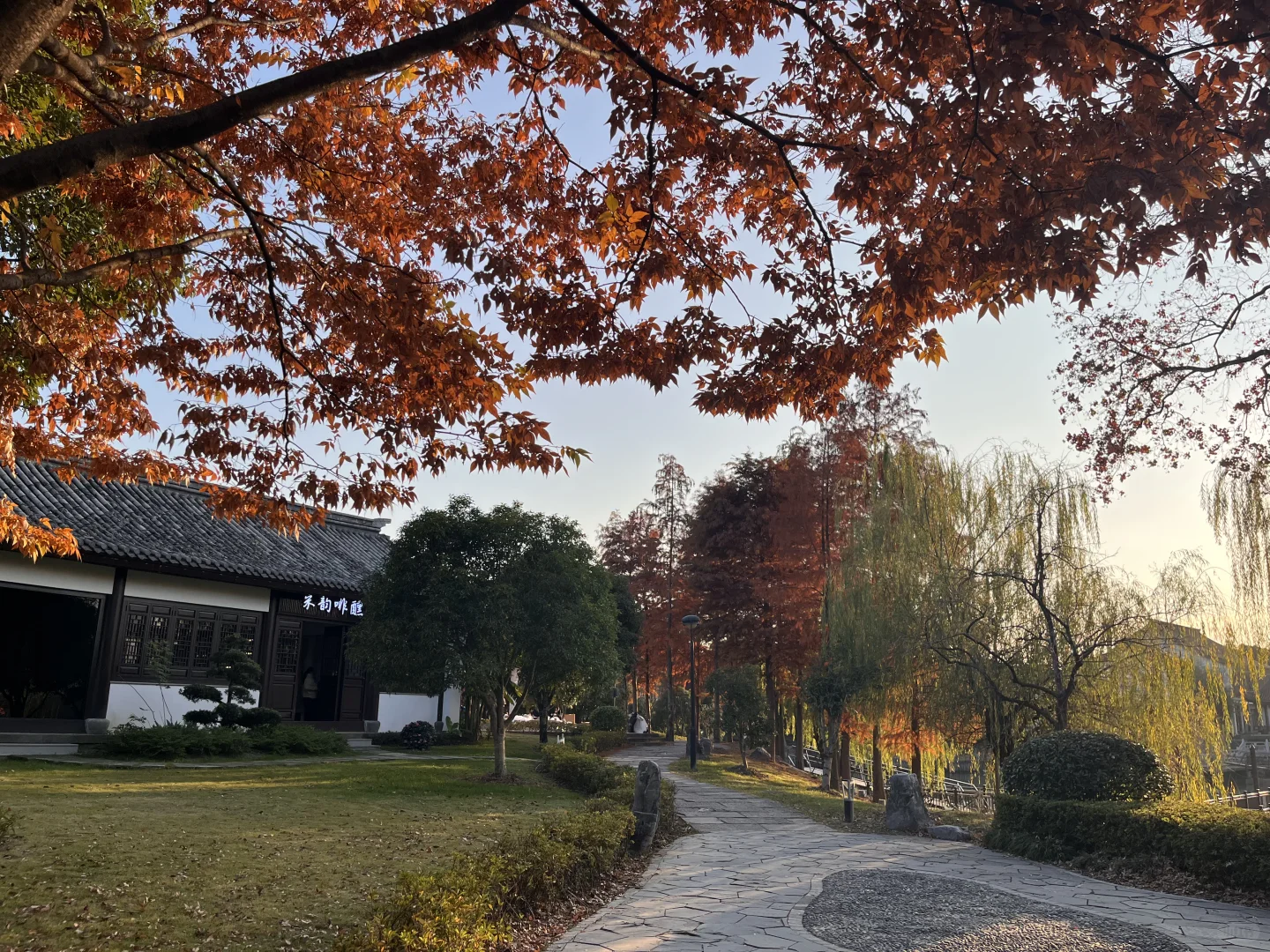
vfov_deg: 53.1
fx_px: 954
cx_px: 635
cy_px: 476
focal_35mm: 26
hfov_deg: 67.3
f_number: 1.6
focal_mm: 5.1
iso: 50
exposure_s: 1/1558
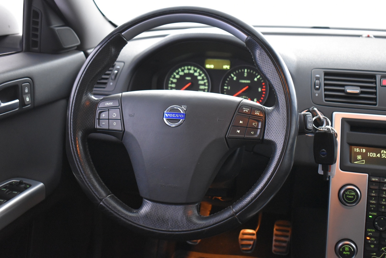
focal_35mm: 44
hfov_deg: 45.0
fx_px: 466
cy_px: 129
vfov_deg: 30.8
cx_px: 193
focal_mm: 29
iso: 3200
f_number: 4.2
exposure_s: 1/15
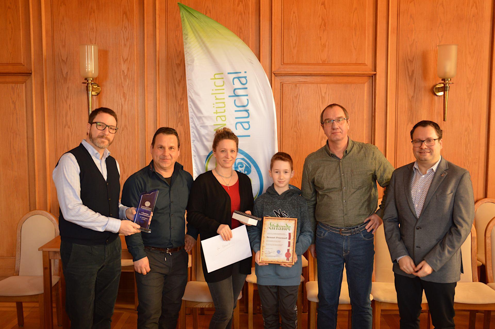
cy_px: 164
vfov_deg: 39.9
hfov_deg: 57.3
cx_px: 248
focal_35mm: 33
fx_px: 453
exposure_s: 1/40
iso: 360
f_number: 3.8
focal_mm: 22
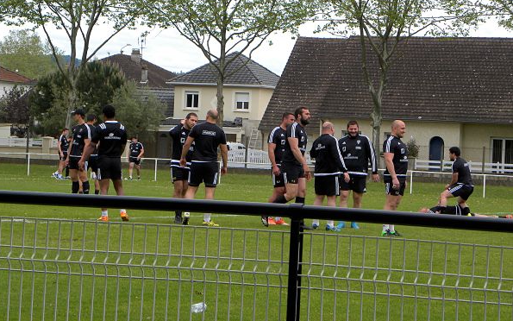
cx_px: 255
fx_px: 2153
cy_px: 128
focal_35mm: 154
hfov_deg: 13.6
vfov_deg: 8.5
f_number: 4.5
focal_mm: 25.7
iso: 64
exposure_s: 1/316
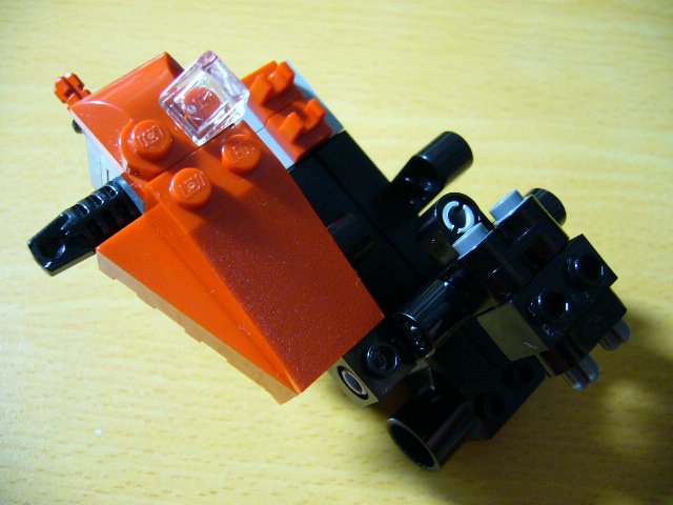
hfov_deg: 52.6
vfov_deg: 40.7
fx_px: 680
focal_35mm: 35
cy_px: 252
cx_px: 336
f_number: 2.8
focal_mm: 5.8
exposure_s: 1/8
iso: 200
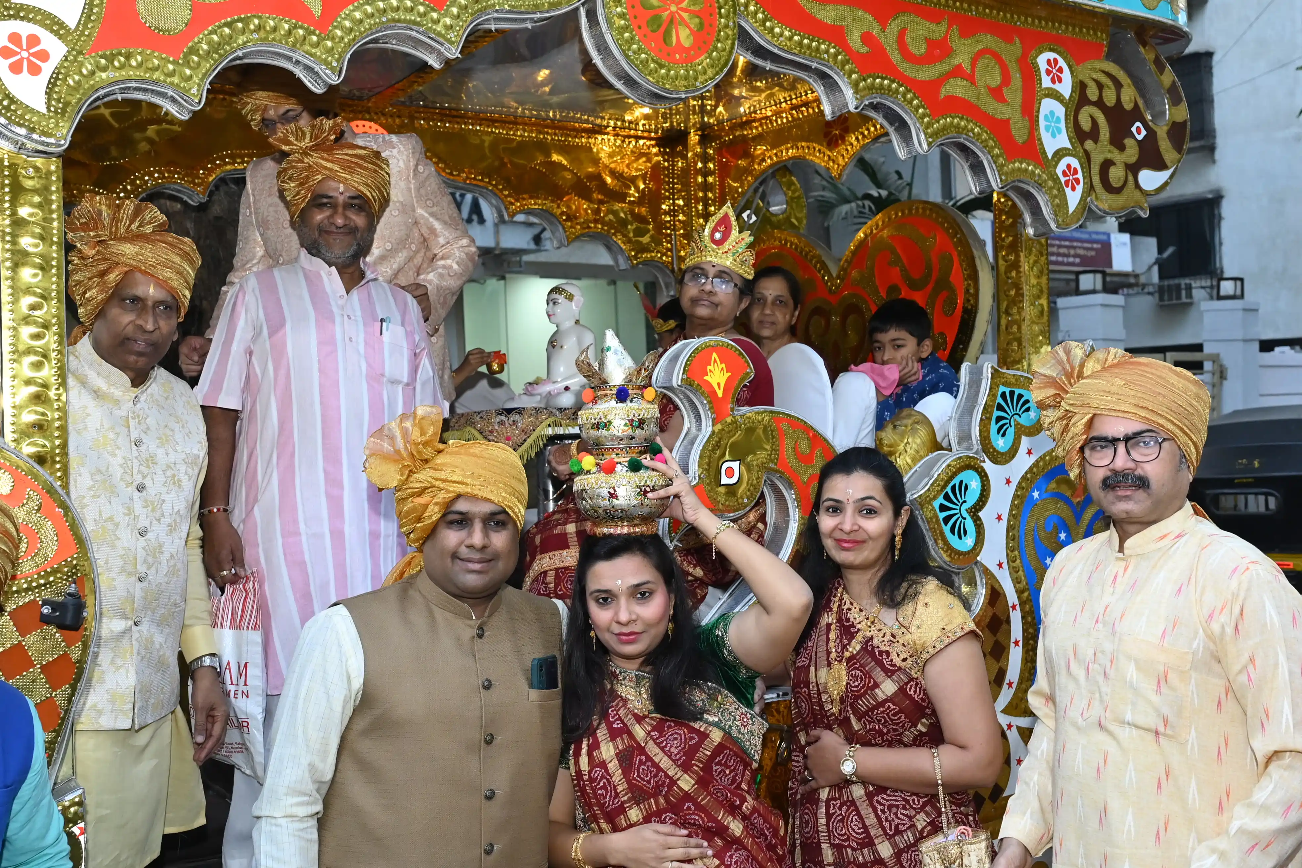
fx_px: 1302
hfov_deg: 53.1
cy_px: 434
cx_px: 651
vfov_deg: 36.9
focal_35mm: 36
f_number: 4
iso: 1600
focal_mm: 24
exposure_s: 1/125
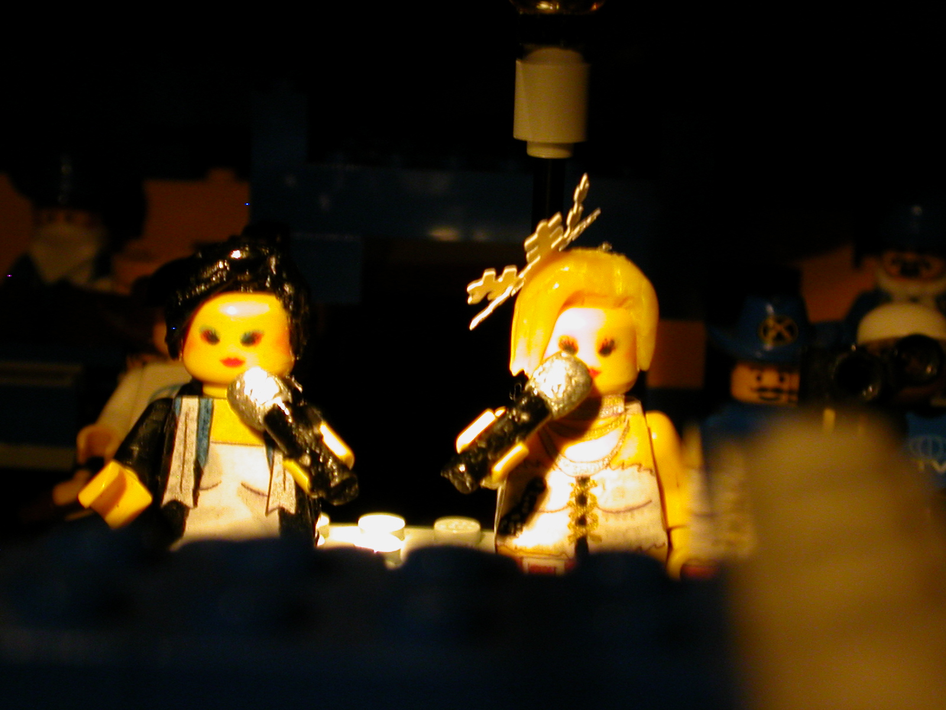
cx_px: 473
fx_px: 2514
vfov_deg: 16.1
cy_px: 355
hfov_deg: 21.3
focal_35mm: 92
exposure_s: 1
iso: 200
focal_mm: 14
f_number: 4.4
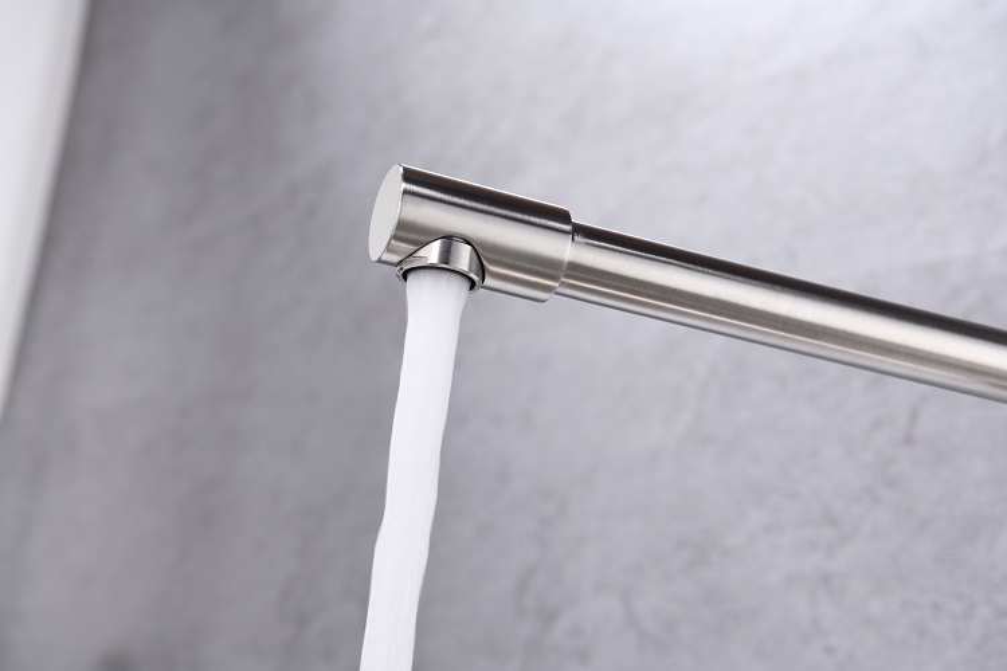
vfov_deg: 19.5
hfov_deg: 28.8
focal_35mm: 70
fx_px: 1958
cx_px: 504
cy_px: 336
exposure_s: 1/100
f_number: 10
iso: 100
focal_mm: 70
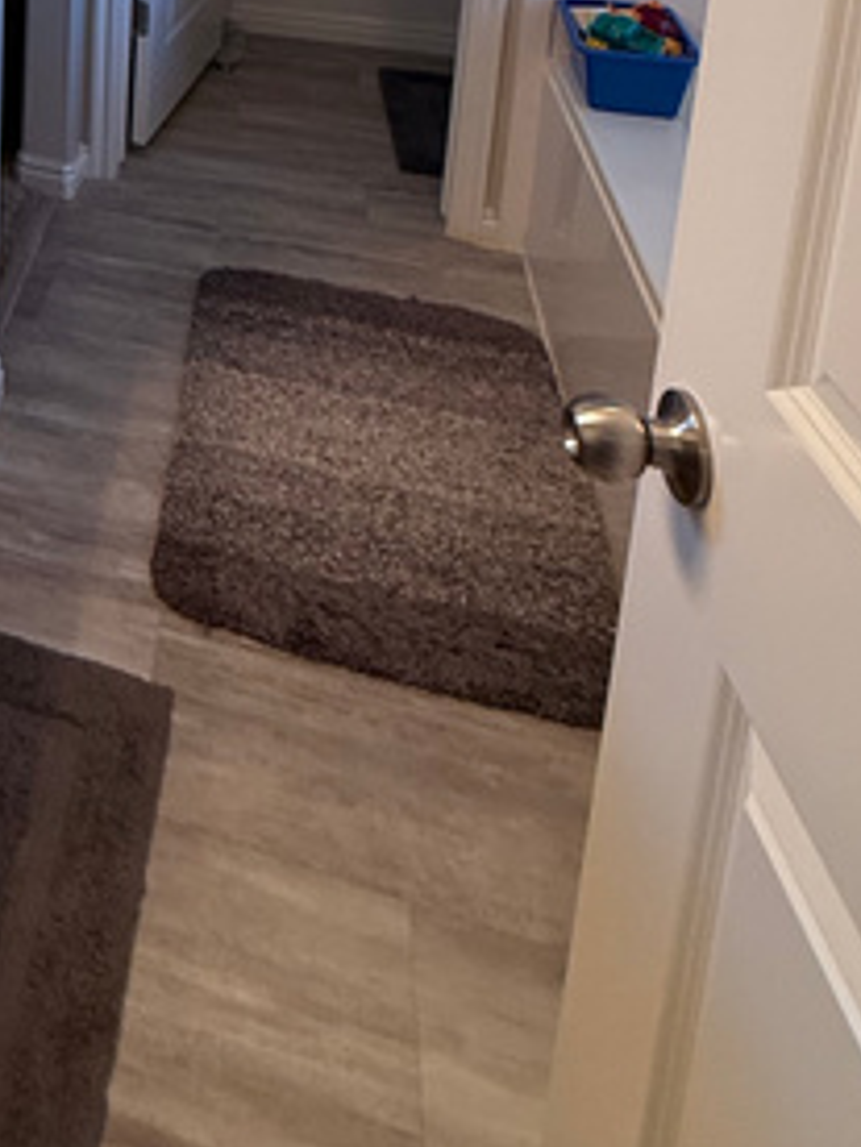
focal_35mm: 39
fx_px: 1293
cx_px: -150
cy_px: -199
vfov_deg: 37.4
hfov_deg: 31.4
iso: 200
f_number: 2.2
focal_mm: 2.22
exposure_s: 1/120
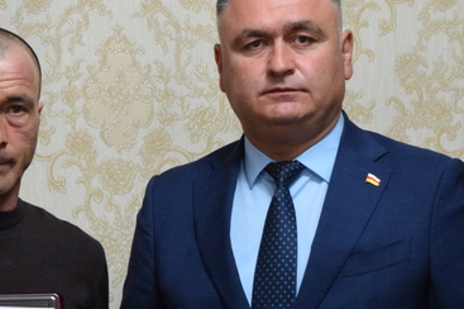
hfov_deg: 13.1
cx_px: 183
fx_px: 2022
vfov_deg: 8.7
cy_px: 239
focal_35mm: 157
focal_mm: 48
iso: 1600
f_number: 5.3
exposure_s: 1/60
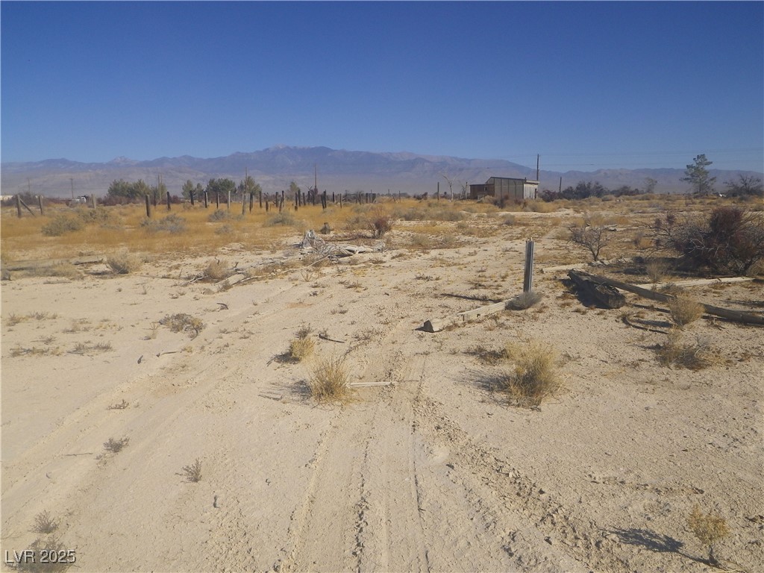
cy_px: 286
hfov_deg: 63.4
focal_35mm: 28
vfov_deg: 49.7
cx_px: 382
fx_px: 618
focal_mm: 5
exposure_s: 1/1250
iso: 80
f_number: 4.2
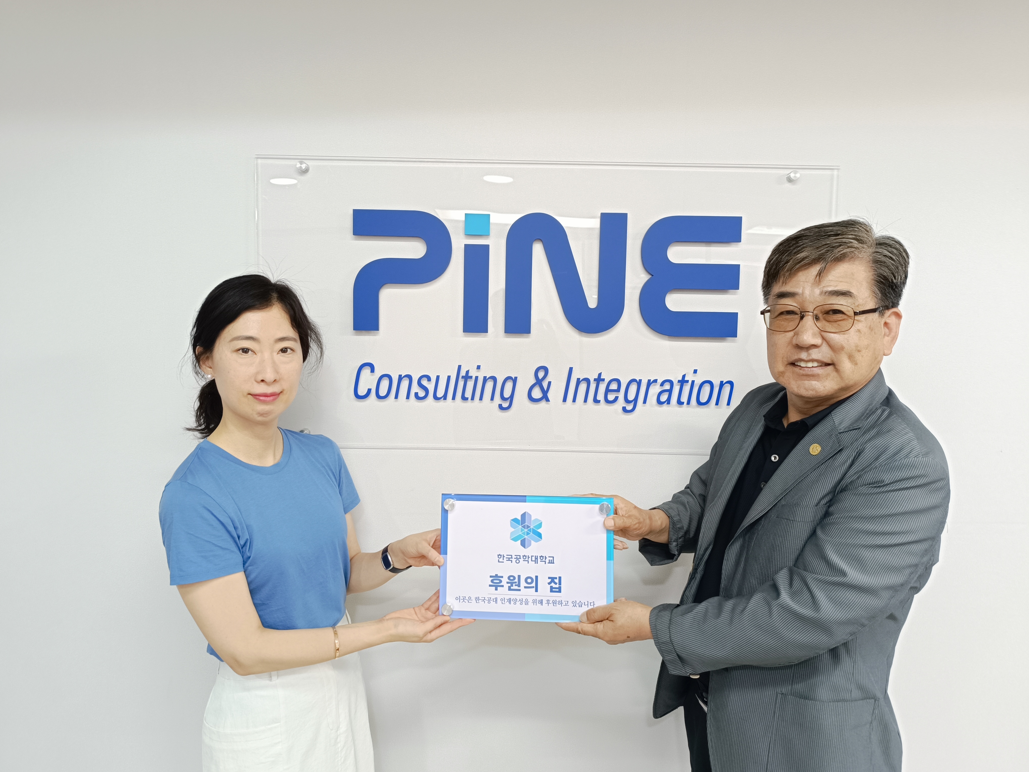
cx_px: 514
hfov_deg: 71.6
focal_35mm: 24
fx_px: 713
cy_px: 386
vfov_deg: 56.8
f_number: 1.65
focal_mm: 6.14
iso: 949
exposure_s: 1/60
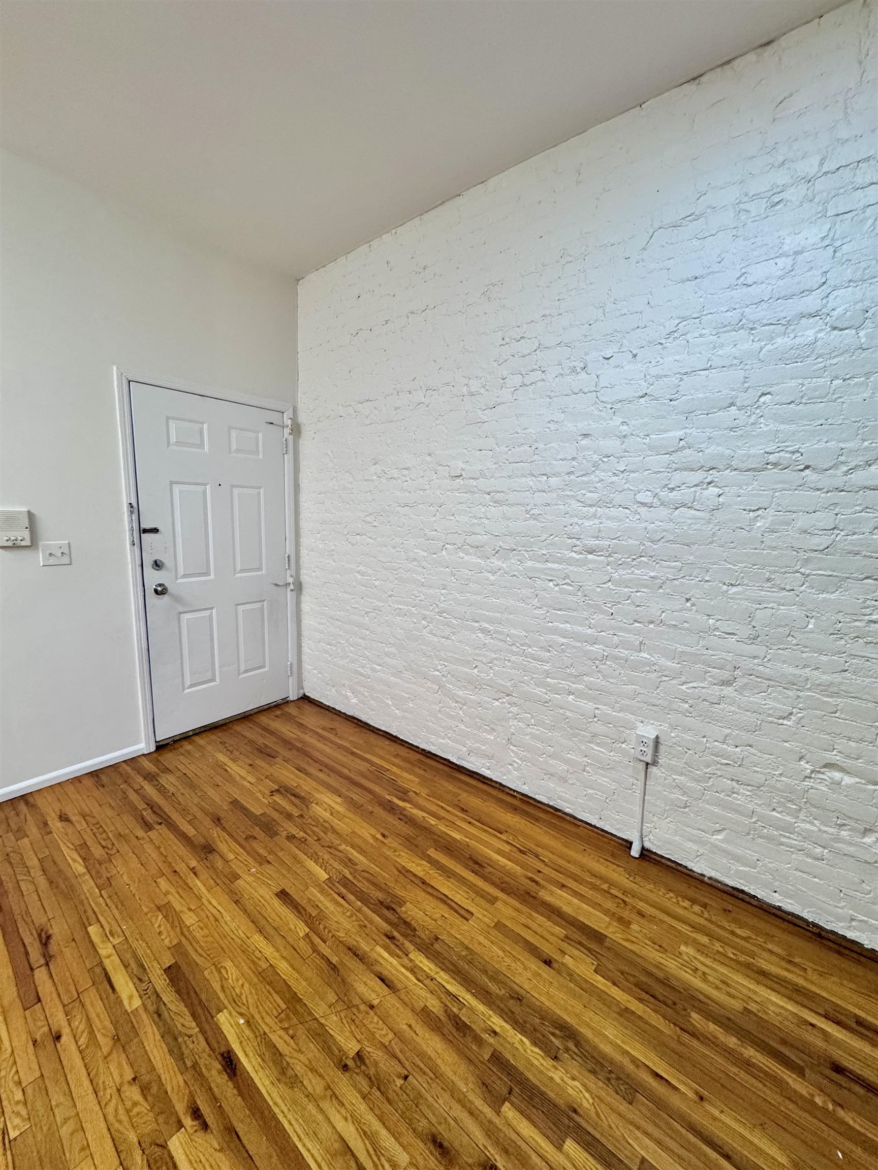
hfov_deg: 85.7
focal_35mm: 14
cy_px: 585
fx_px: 473
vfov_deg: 102.1
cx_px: 439
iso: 250
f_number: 2.2
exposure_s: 1/120
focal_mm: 2.22
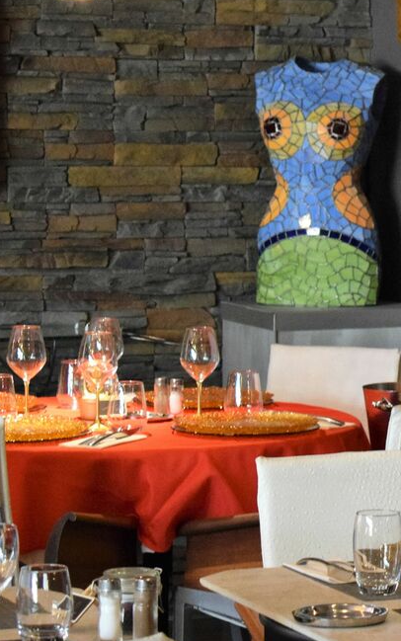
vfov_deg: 13.2
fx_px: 2778
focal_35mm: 159
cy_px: 274
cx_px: 657
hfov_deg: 8.0
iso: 3200
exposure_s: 1/60
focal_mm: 50
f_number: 5.6
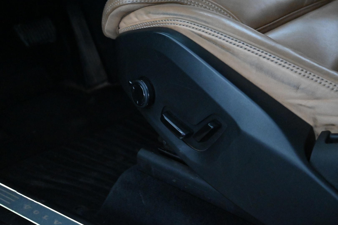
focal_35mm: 60
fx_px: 563
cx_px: 169
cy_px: 112
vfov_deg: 22.6
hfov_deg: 33.4
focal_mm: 40
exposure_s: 1/60
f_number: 5.6
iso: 14400
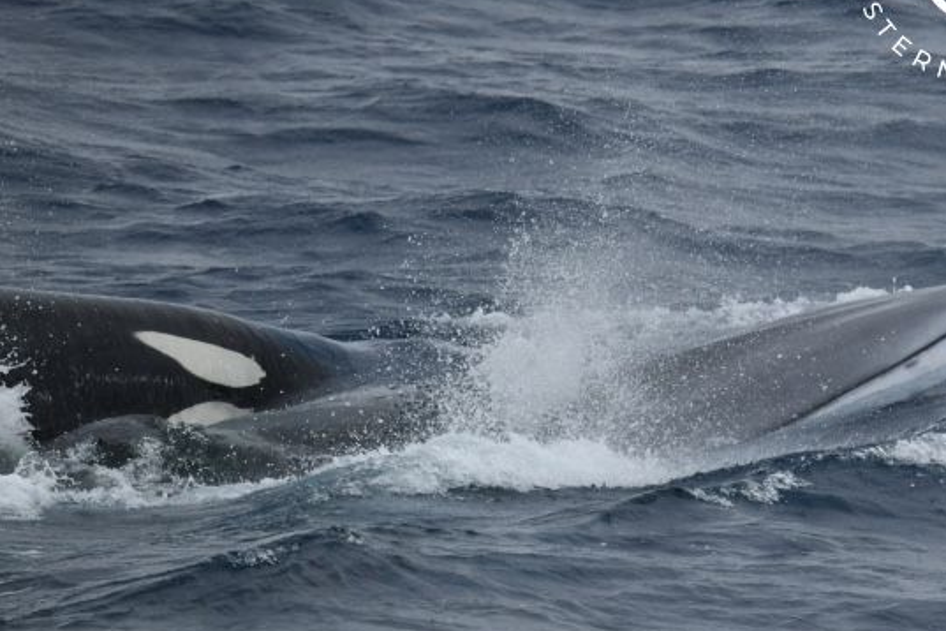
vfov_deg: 2.1
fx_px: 17605
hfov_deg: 3.1
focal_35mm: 670
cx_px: 421
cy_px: 279
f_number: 6
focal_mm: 450
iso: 1000
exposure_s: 1/8000
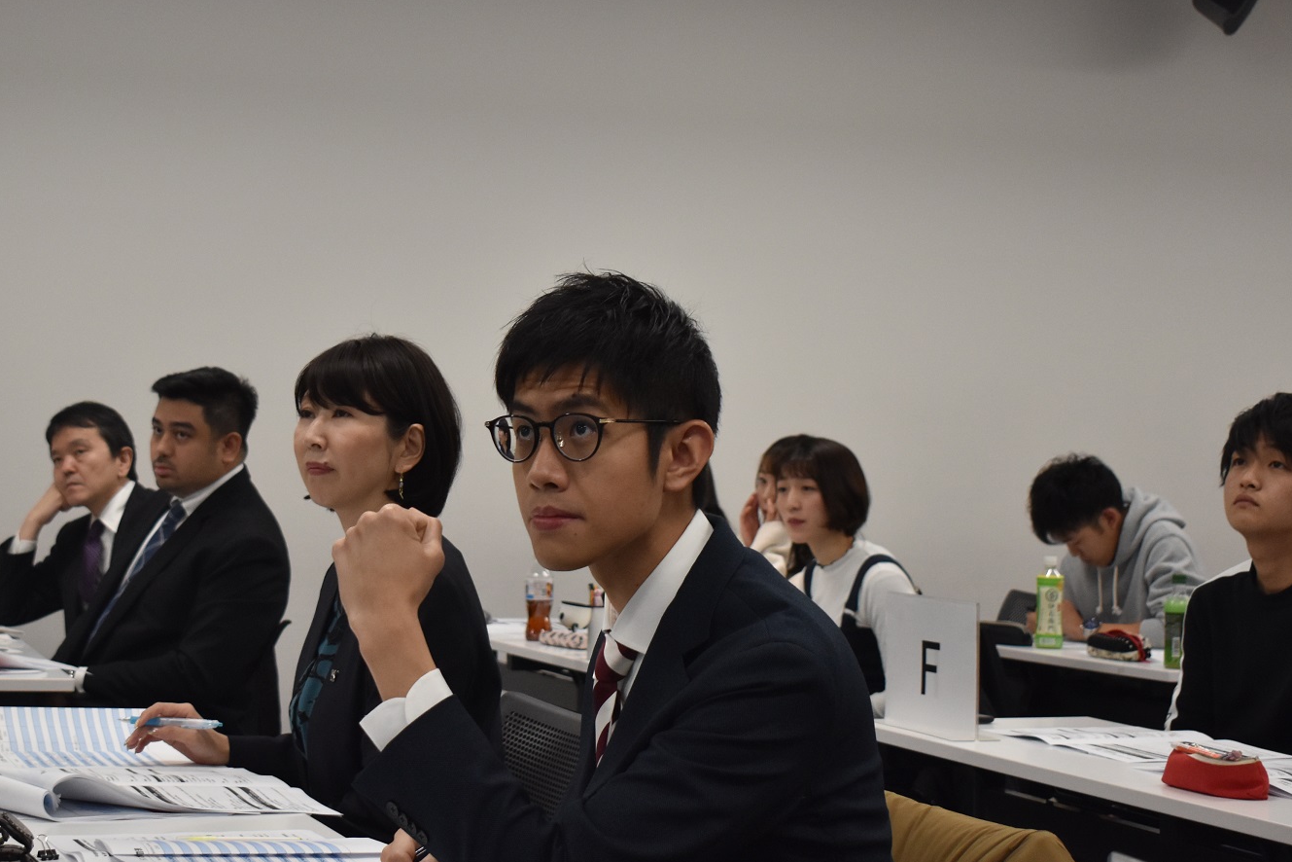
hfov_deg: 30.8
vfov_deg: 20.9
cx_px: 465
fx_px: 2333
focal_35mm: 65
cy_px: 402
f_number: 4.5
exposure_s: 1/160
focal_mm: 32
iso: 800
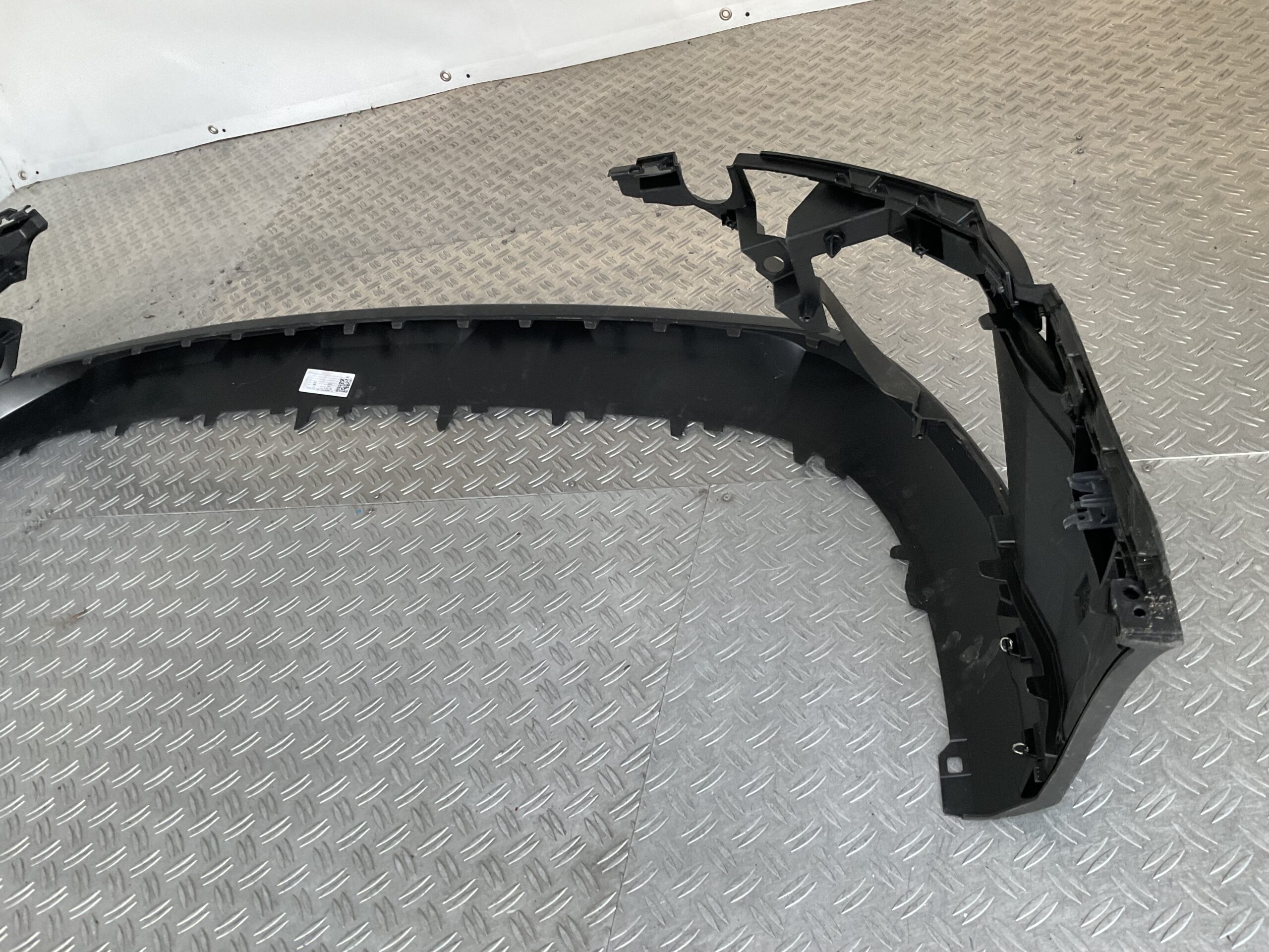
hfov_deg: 61.7
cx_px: 634
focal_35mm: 29
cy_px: 476
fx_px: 1063
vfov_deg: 48.2
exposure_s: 1/60
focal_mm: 3
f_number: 1.8
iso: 80
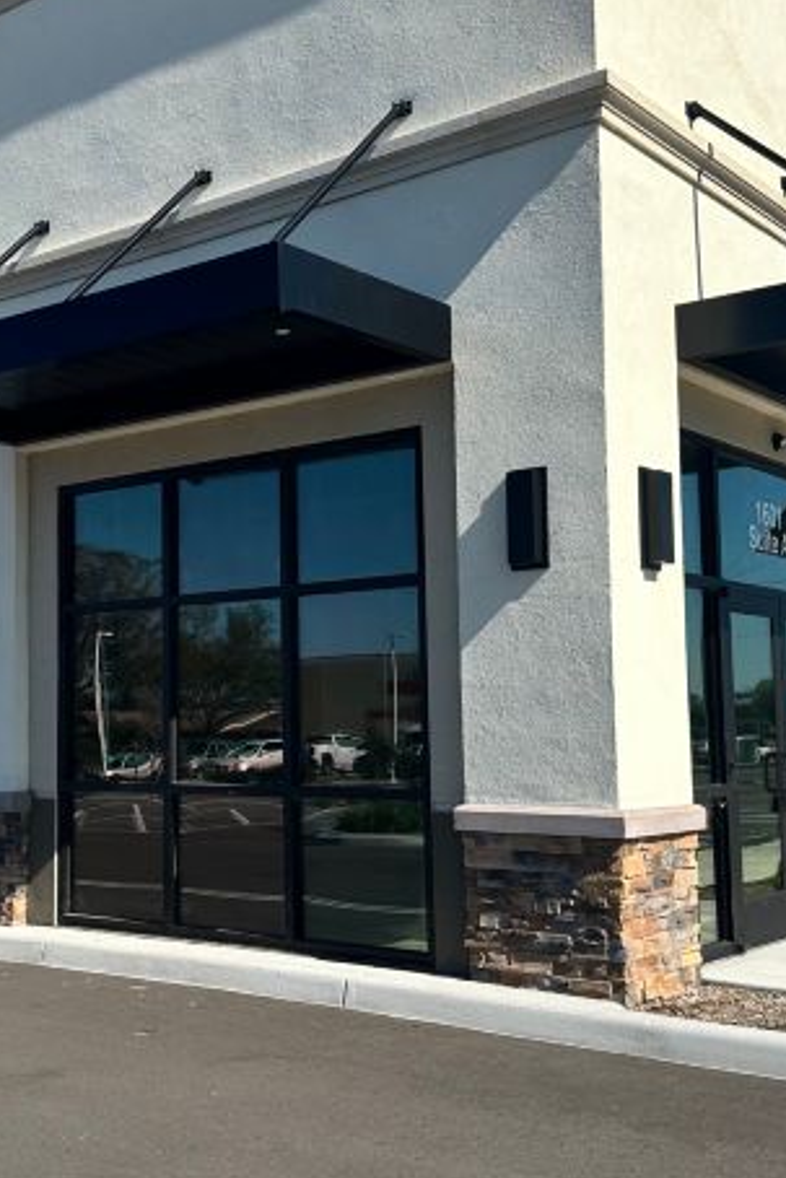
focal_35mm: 44
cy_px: 586
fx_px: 1440
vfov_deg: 44.5
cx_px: 228
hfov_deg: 30.2
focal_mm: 6.86
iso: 80
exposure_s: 1/4762
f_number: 1.78
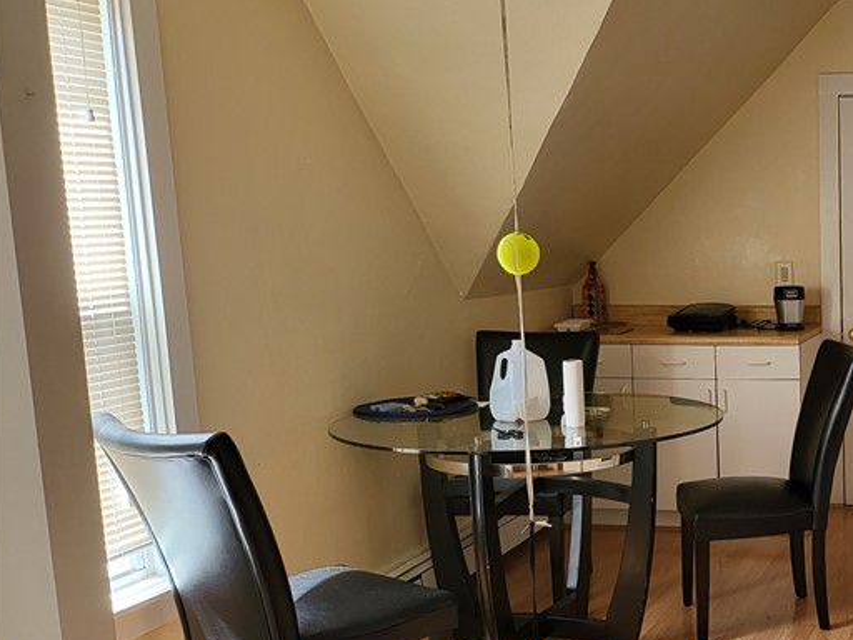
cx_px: 845
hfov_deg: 35.9
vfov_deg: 30.2
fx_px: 1183
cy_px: 397
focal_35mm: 48
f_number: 1.8
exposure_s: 1/120
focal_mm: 5
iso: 250
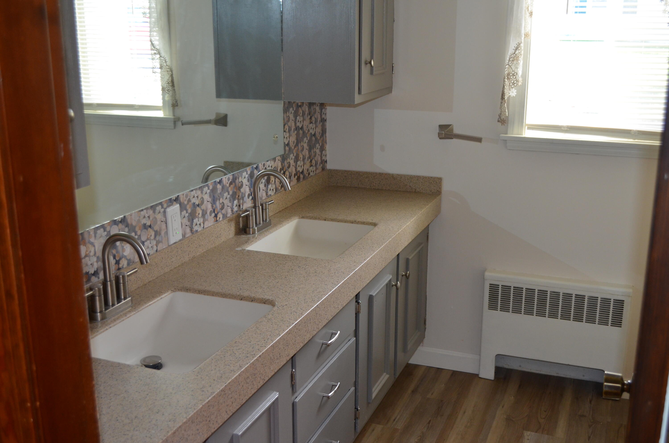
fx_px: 723
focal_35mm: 39
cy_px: 222
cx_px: 334
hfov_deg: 49.6
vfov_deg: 34.1
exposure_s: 1/60
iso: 640
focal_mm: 26
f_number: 4.2
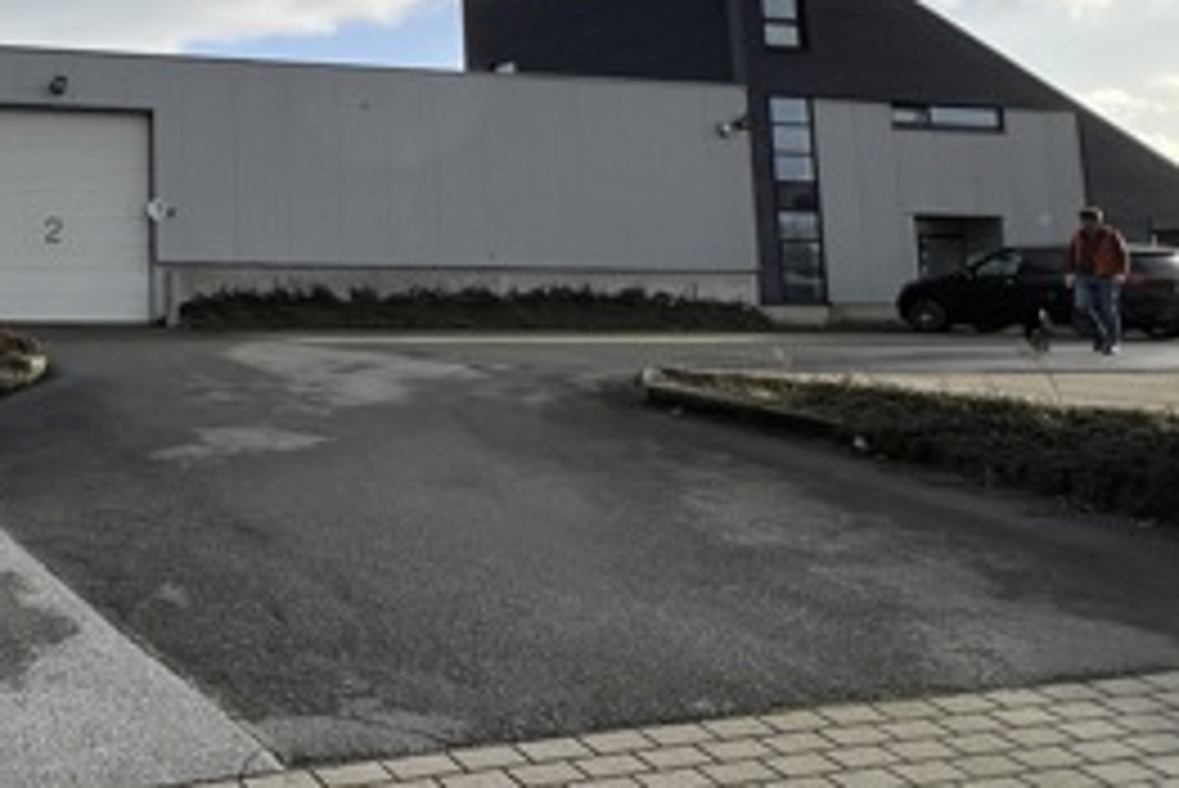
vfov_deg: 38.5
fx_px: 1081
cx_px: 14
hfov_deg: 47.9
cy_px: 158
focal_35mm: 33
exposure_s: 1/732
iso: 32
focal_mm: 1.57
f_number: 1.8
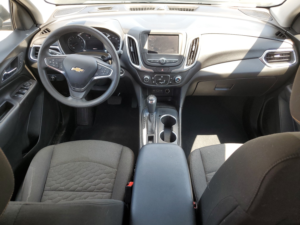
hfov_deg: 67.3
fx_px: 225
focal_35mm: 26
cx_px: 150
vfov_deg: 53.1
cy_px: 112
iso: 50
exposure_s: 1/132
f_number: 1.5
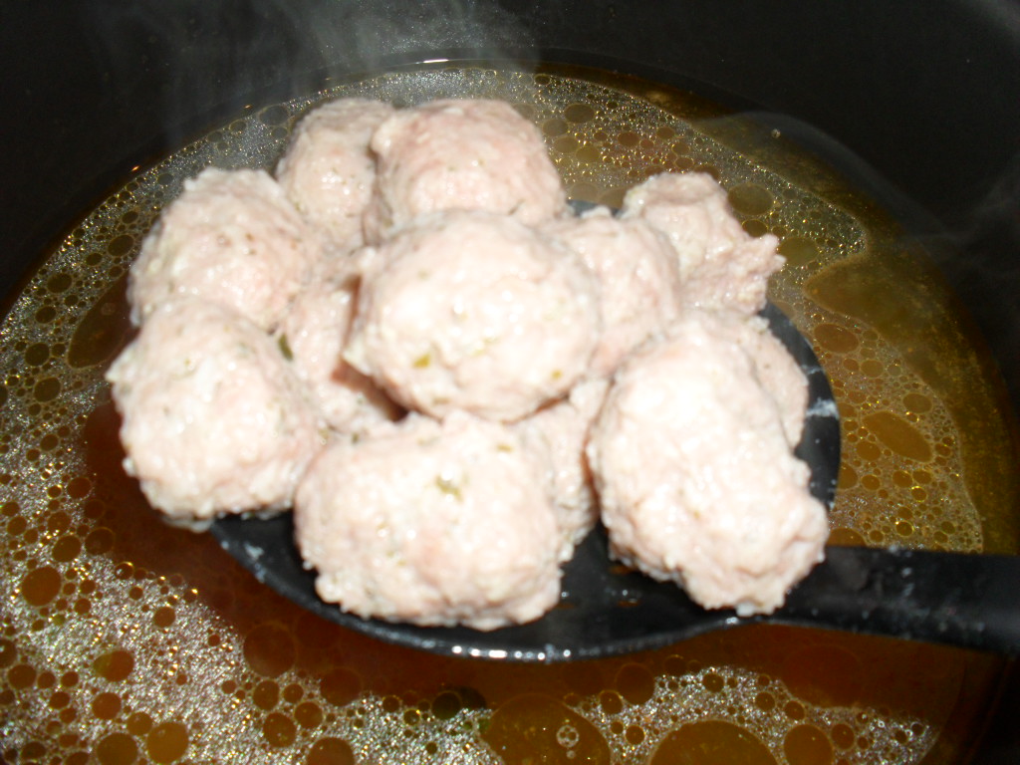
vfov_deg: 40.7
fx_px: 1031
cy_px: 382
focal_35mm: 35
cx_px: 510
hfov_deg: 52.6
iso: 200
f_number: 3.2
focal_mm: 6.3
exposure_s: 1/45
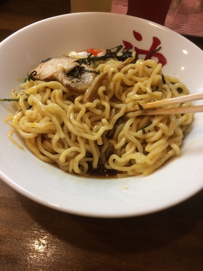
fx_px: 227
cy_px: 136
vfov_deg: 61.7
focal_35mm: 29
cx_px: 102
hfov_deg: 48.2
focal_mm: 4.15
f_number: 2.2
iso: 64
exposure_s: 1/30
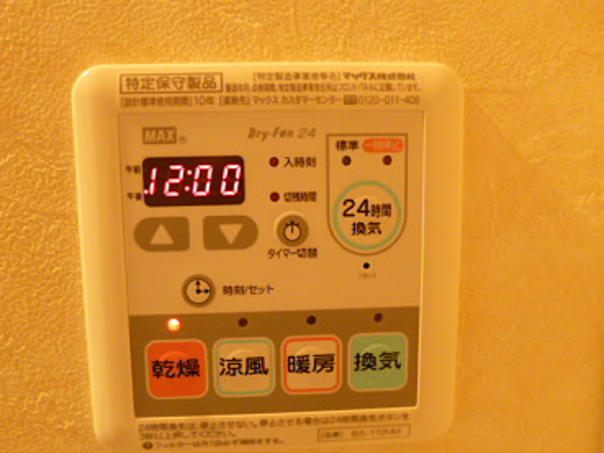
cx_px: 270
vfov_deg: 49.7
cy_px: 251
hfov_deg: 63.3
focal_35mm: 28
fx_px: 489
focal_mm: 4.3
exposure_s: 1/20
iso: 400
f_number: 2.5
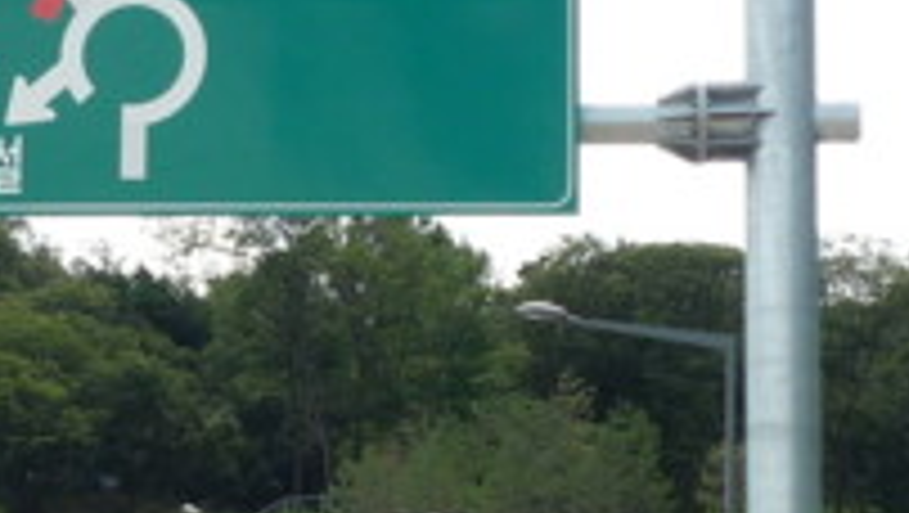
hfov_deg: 14.9
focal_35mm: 143
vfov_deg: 8.5
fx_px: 3449
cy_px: 454
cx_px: 140
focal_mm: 5.8
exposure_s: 1/400
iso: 100
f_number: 3.6
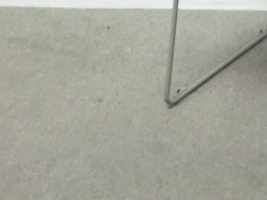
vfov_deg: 15.0
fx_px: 717
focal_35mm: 93
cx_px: 295
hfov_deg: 20.1
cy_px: -76
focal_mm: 5.8
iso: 800
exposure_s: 1/40
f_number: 3.5
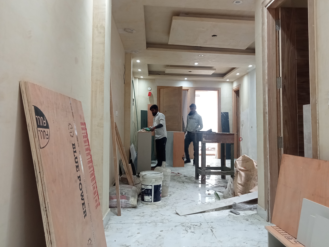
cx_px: 174
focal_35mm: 31
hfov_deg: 58.3
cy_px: 111
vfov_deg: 45.4
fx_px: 295
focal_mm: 3.46
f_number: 2.2
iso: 232
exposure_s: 1/33.3
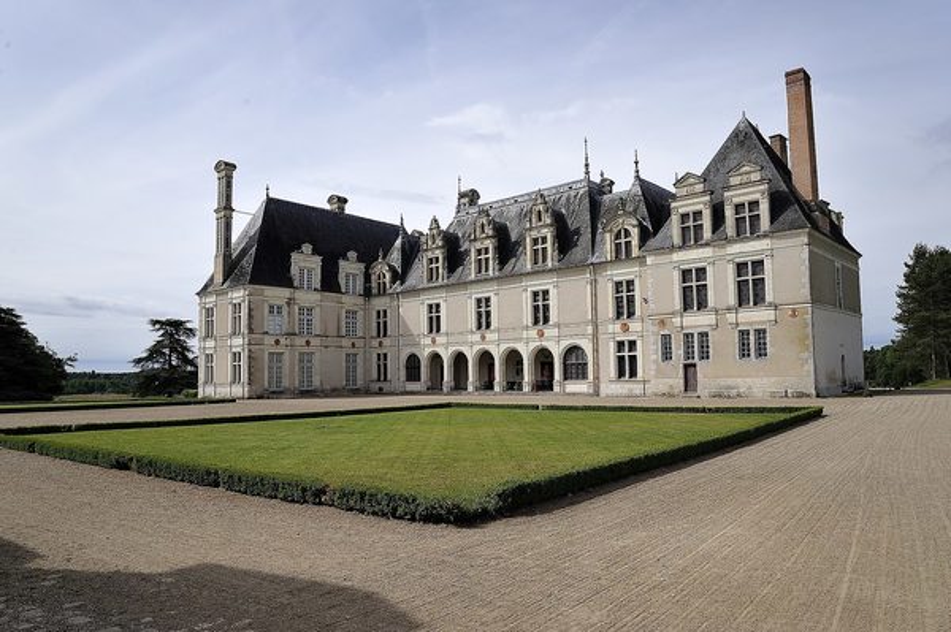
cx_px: 476
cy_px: 316
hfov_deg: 73.8
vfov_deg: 53.1
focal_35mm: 24
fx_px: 633
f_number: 10
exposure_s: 1/400
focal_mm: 24
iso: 200
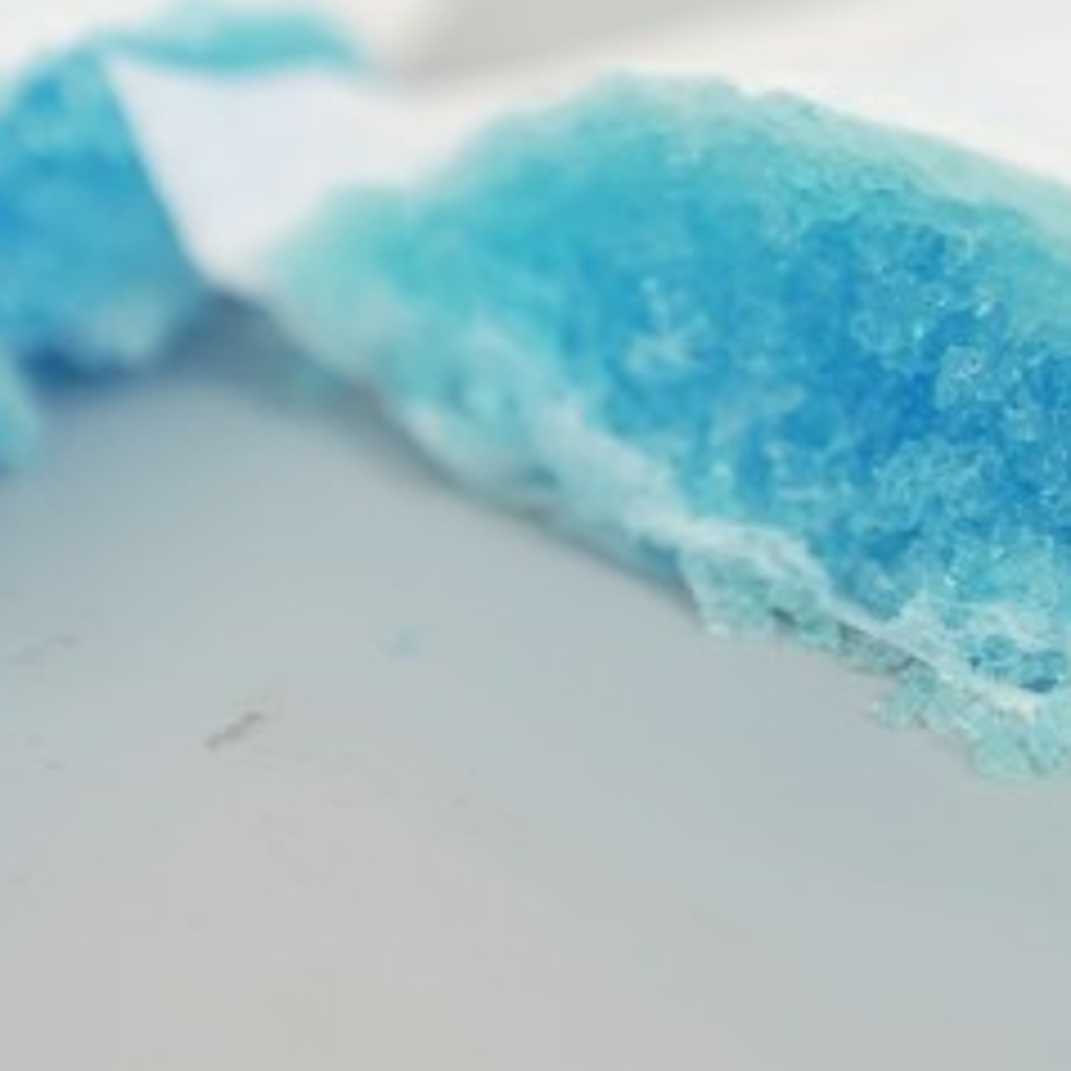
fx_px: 7876
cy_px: 428
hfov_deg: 7.7
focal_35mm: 225
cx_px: 1026
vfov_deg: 7.8
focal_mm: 70
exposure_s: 1/160
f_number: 4
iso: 320
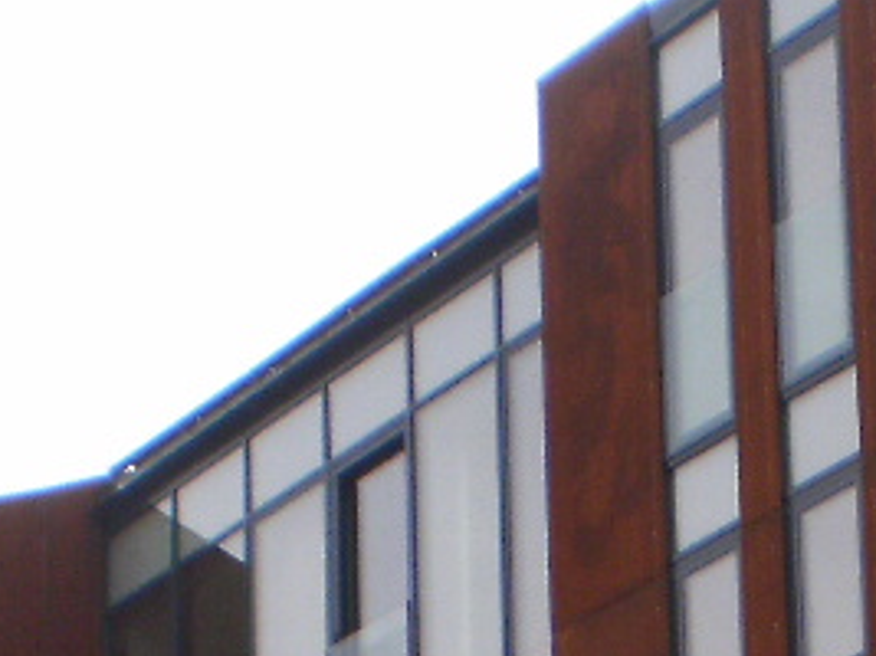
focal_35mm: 182
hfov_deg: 10.7
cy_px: 1112
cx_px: 971
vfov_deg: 7.9
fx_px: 4604
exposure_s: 1/80
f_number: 4.6
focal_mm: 6.3
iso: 100
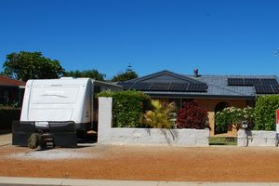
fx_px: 364
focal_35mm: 47
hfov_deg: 41.4
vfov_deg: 28.6
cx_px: 183
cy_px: 91
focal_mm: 20
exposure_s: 1/320
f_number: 9
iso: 100
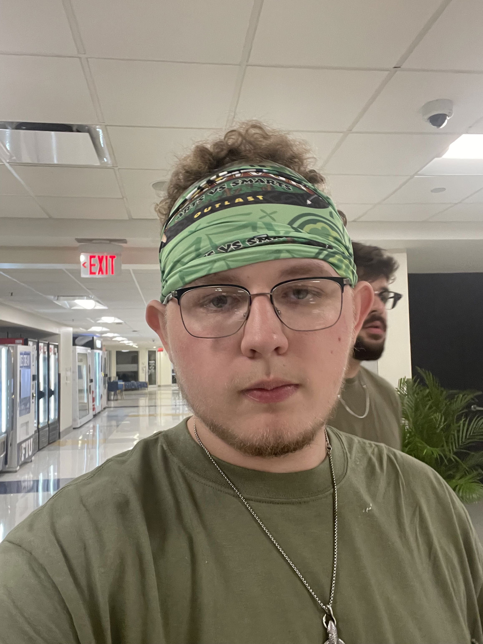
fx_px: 558
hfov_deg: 46.8
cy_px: 322
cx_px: 242
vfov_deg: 60.0
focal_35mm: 30
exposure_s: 1/60
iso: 200
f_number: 2.2
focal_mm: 2.71
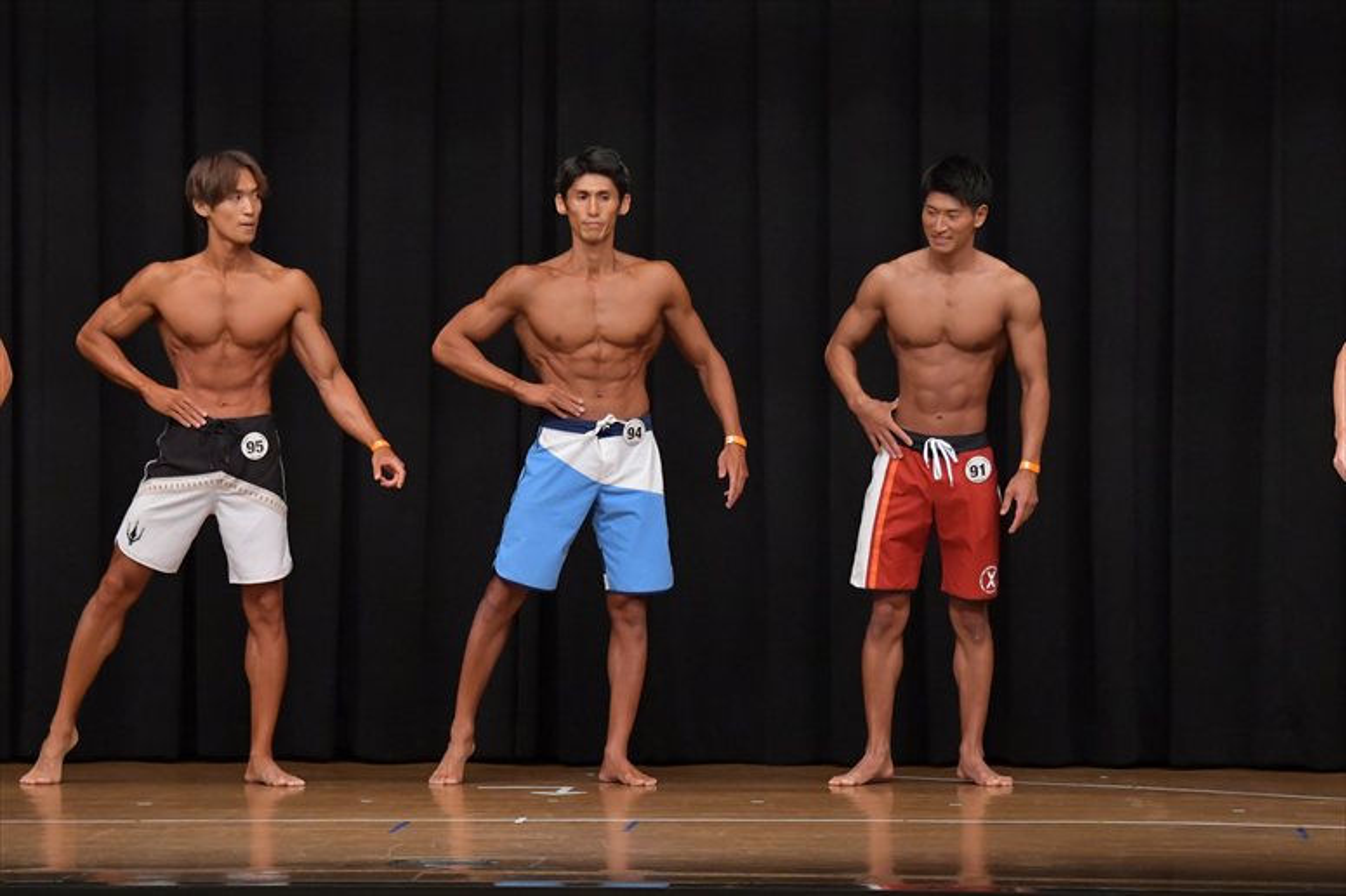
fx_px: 7549
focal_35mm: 202
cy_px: 448
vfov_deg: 6.8
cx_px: 673
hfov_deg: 10.2
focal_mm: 135
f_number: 5.6
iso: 6400
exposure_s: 1/400
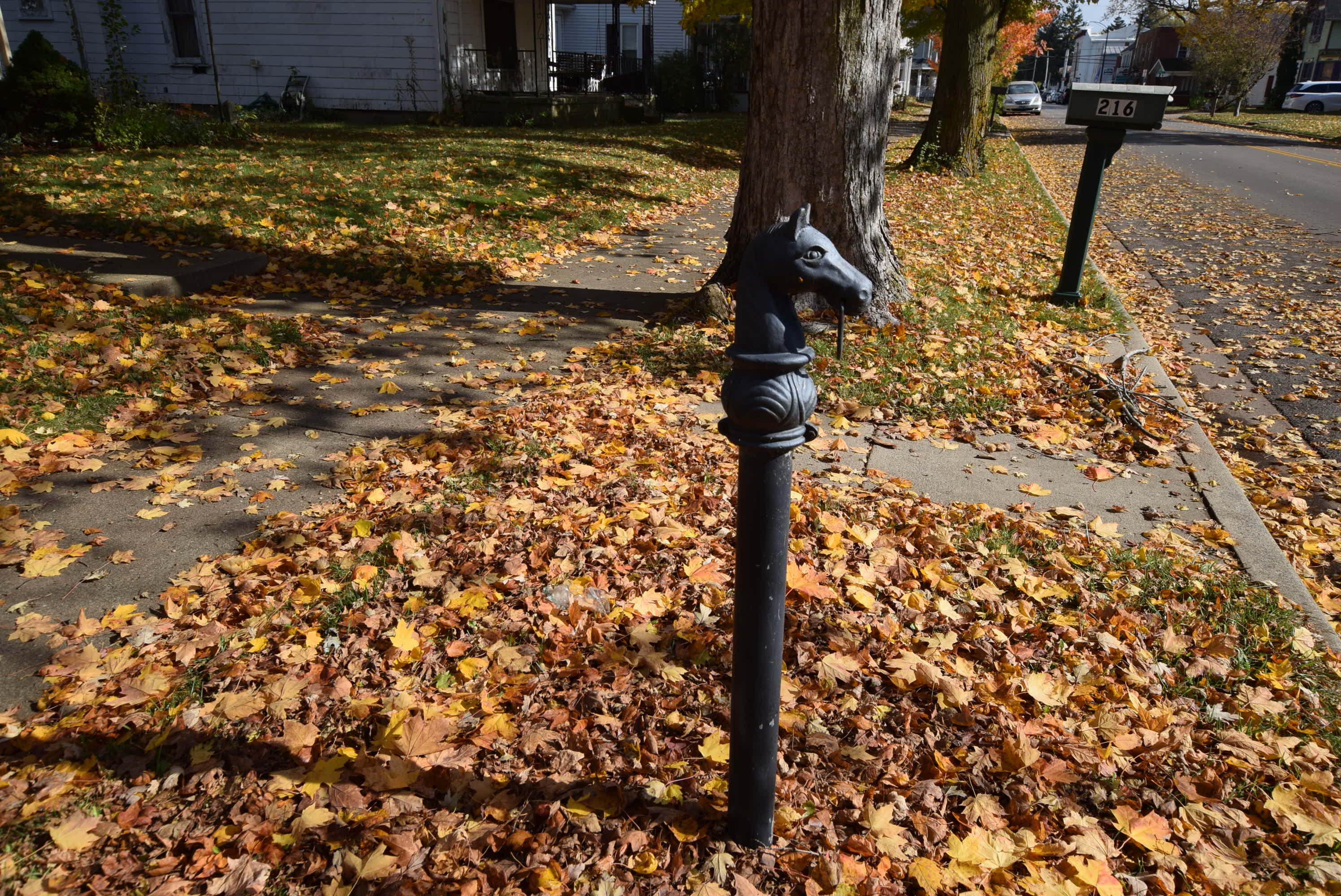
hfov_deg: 70.4
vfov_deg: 50.5
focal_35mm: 26
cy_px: 448
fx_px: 951
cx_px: 670
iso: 200
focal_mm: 17
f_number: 9
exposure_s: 1/320
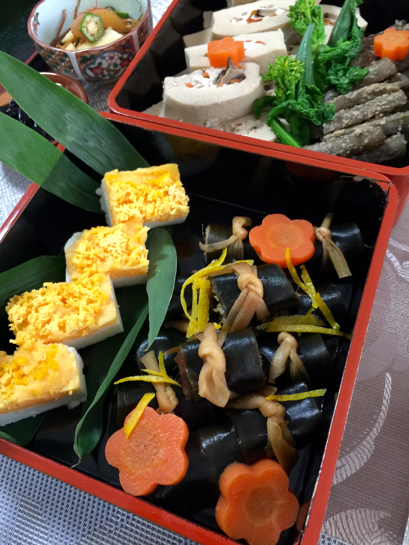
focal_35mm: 29
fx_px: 457
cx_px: 204
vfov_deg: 61.7
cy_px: 272
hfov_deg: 48.2
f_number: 2.2
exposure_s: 1/15
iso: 125
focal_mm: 4.15
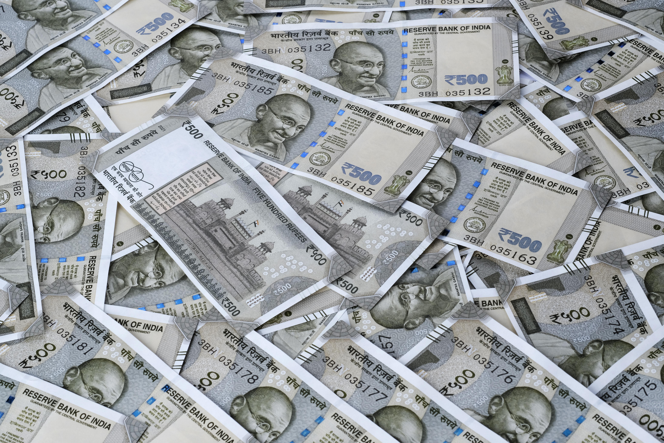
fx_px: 1660
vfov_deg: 15.2
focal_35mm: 90
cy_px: 222
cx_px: 332
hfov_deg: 22.6
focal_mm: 60
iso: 80
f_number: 13
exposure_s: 1/125
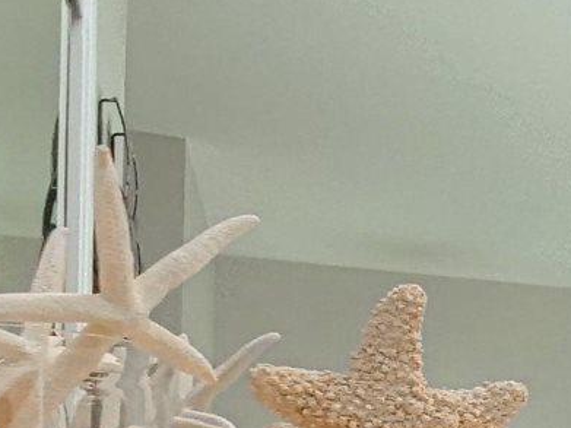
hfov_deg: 12.3
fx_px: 1814
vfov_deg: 12.6
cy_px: 694
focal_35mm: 110
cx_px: 1525
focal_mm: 7
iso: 800
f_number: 4
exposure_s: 1/160
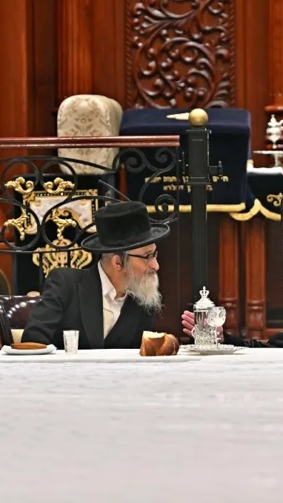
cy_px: 252
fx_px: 4108
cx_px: 324
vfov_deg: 7.0
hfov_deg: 3.9
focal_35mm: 308
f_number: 2.8
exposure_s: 1/400
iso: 250
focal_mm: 130
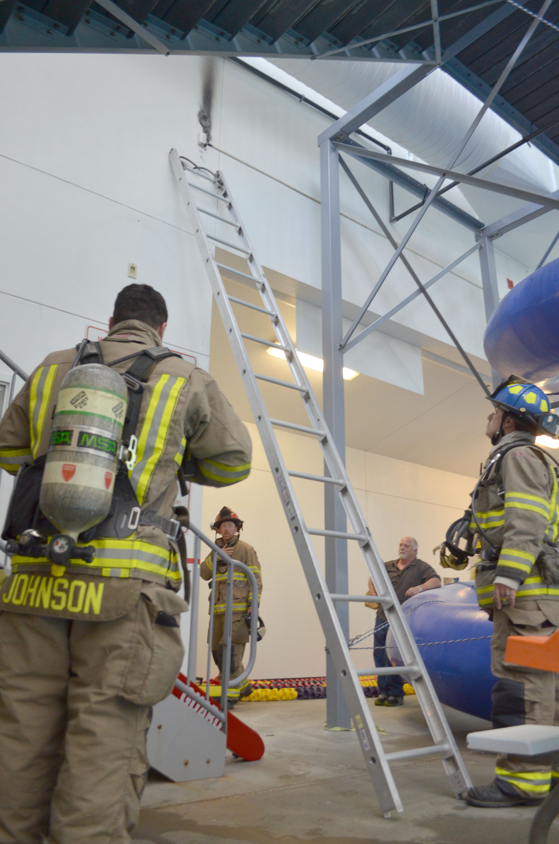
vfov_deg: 67.5
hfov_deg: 47.7
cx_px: 280
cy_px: 422
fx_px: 632
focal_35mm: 27
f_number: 4
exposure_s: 1/60
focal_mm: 18
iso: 640
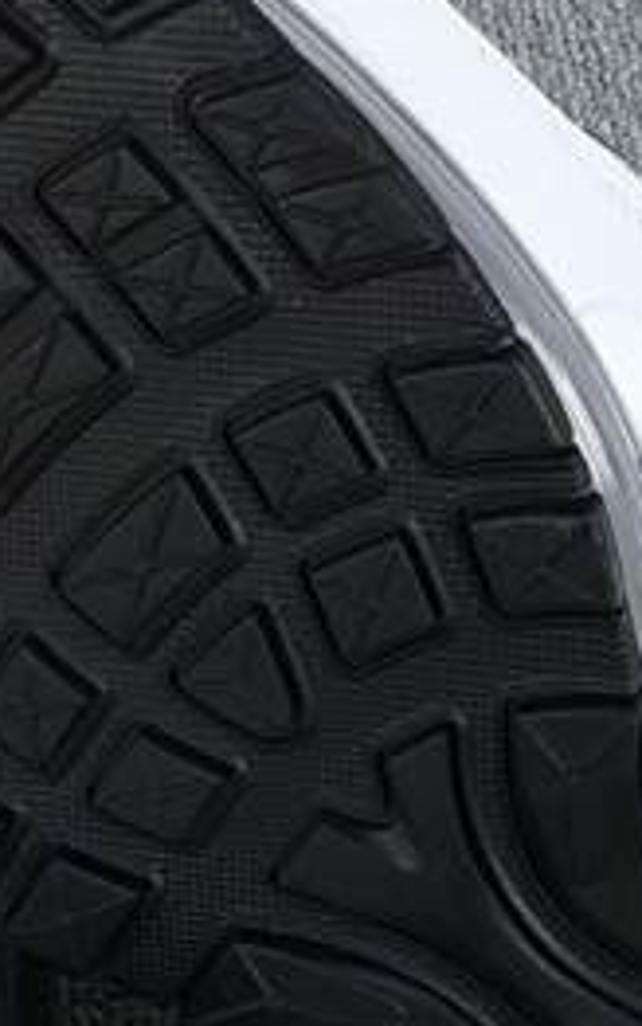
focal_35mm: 113
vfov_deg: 18.3
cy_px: 762
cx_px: 172
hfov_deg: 11.6
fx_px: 3160
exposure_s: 1/259
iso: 25
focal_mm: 3.3
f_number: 2.4
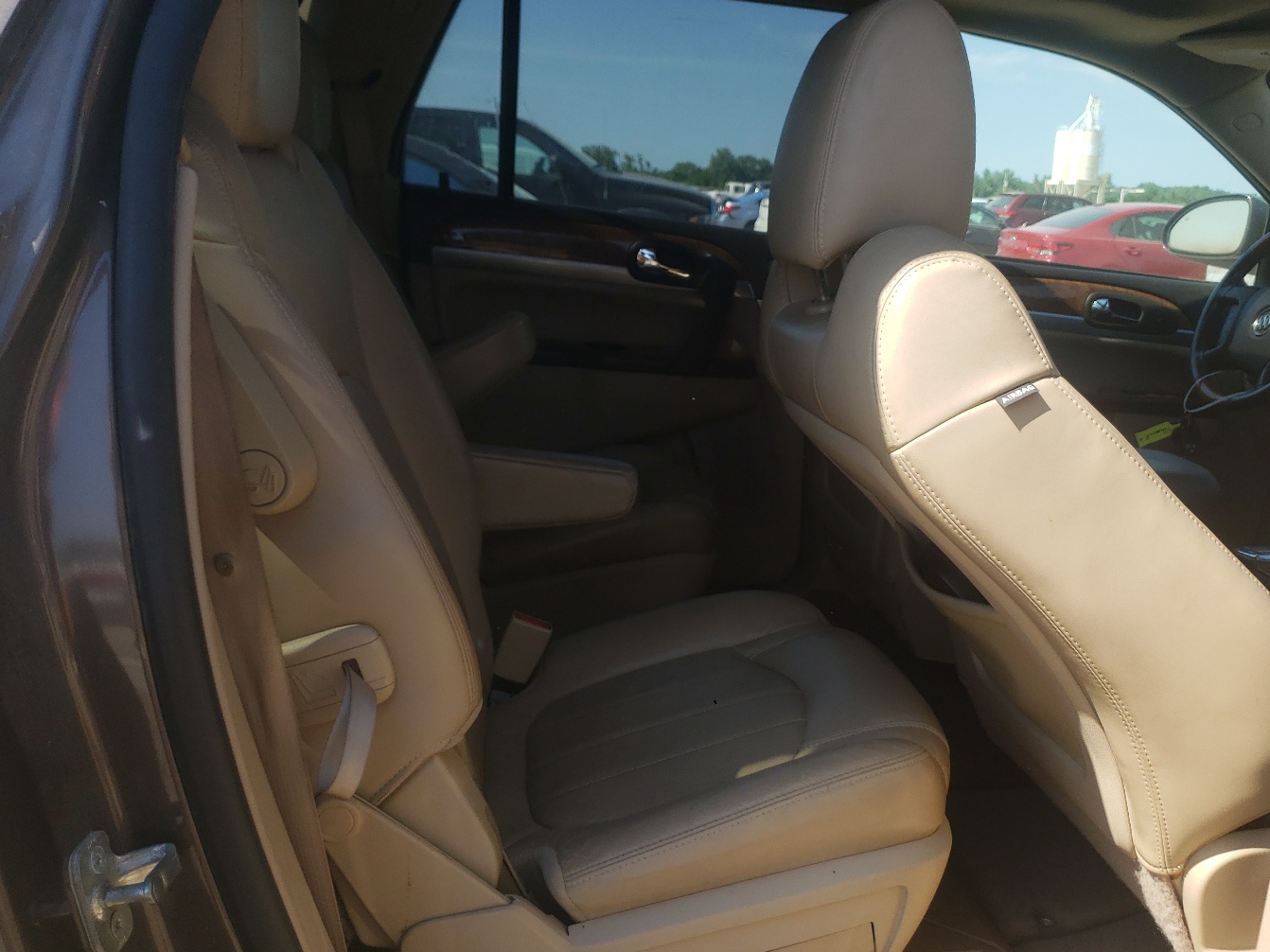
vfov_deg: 45.3
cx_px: 738
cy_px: 531
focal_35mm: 31
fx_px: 1137
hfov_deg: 58.1
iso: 50
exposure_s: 1/1250
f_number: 1.5
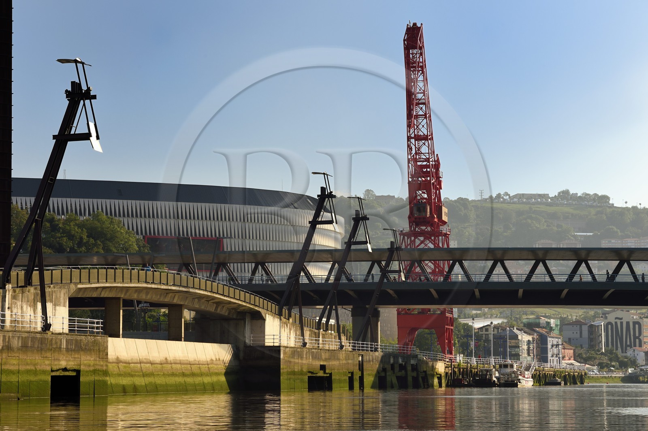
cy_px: 216
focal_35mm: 100
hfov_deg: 20.4
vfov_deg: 13.7
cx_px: 324
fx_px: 1798
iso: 200
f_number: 10
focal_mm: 100
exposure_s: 1/400
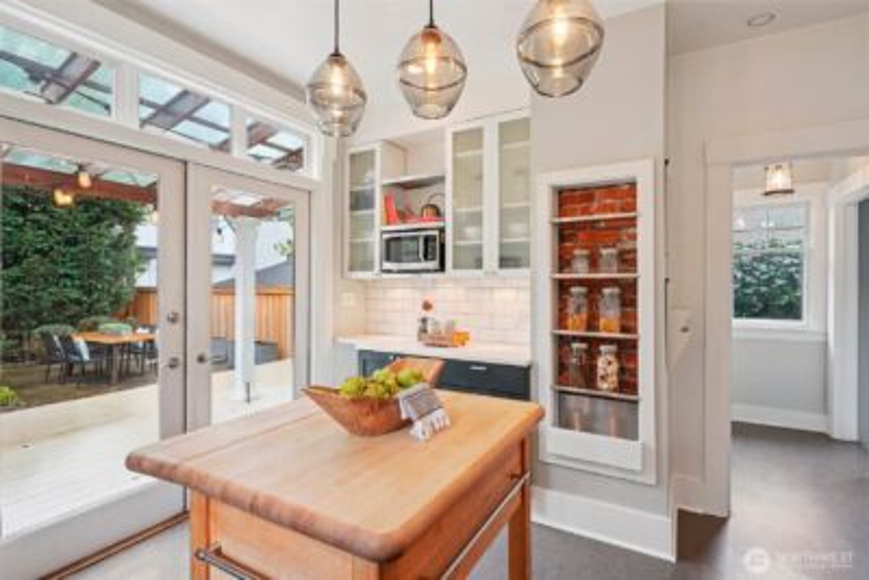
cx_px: 434
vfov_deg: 70.5
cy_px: 290
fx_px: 410
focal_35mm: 17
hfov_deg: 93.3
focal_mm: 17
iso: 400
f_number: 8
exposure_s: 1/20
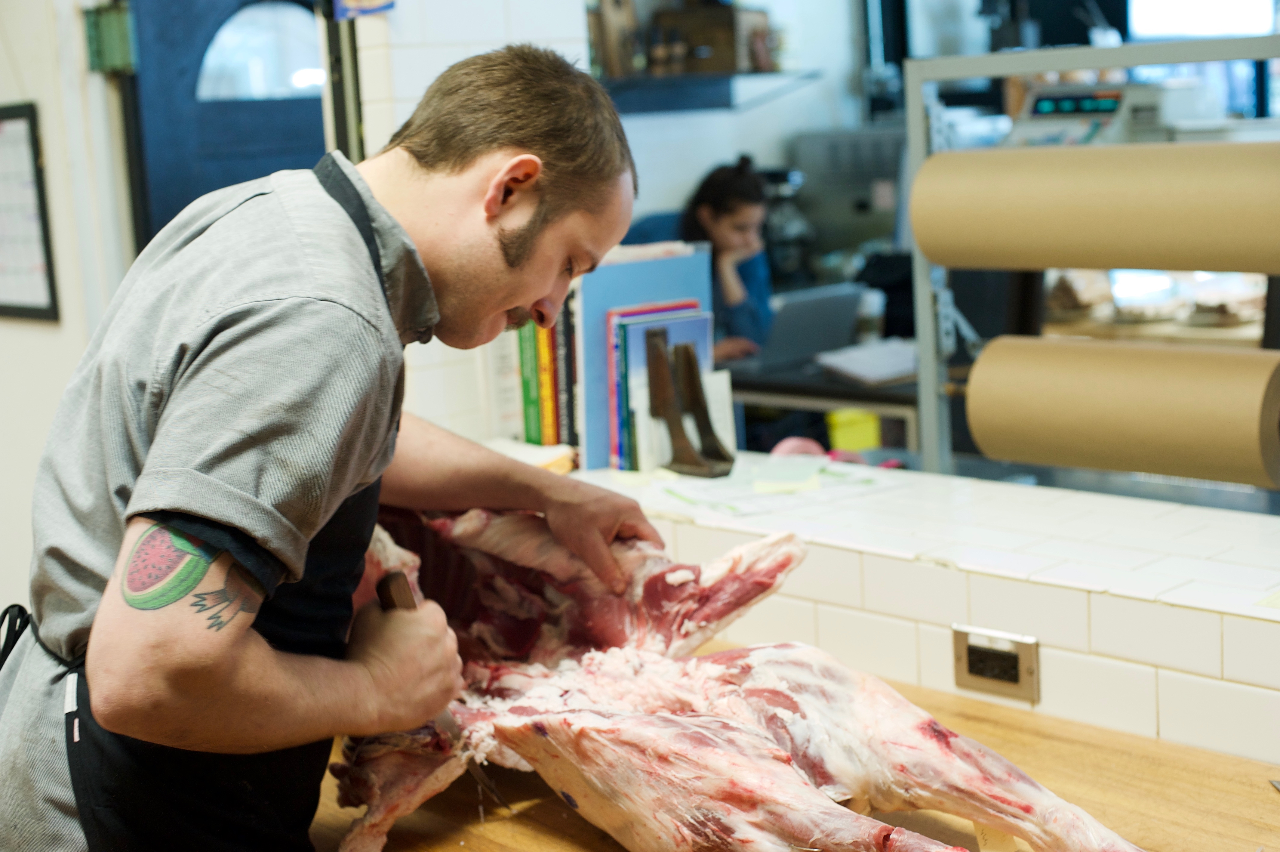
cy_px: 426
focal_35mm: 50
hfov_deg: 39.6
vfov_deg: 27.0
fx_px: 1777
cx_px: 640
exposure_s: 1/80
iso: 2000
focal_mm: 50
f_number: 4.5
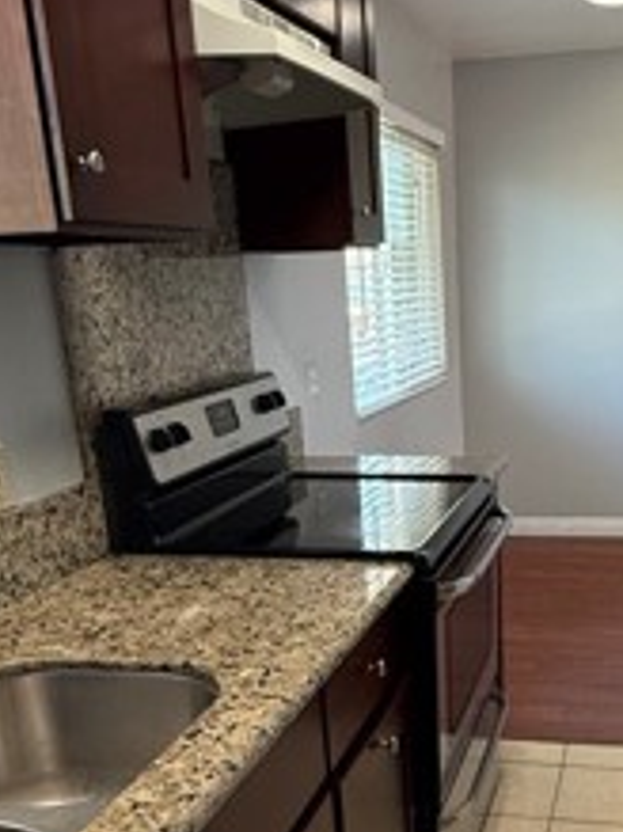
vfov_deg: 44.7
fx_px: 985
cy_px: 589
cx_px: 452
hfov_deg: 34.5
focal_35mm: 41
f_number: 2.2
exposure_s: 1/120
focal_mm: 2.22
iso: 400
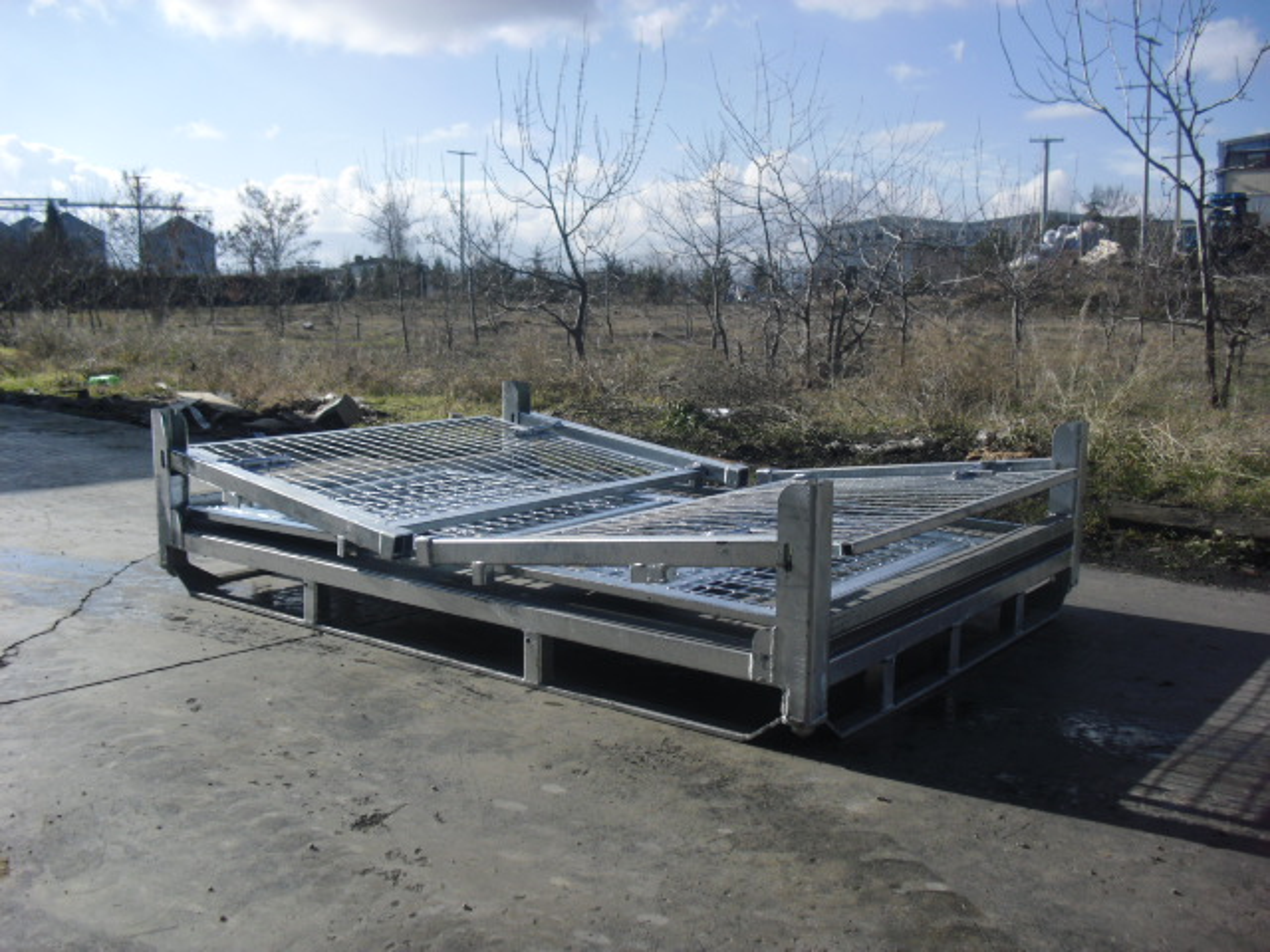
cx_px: 635
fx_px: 1321
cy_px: 476
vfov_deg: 39.7
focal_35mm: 36
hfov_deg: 51.4
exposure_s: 1/200
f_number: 7.8
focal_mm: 6.3
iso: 80
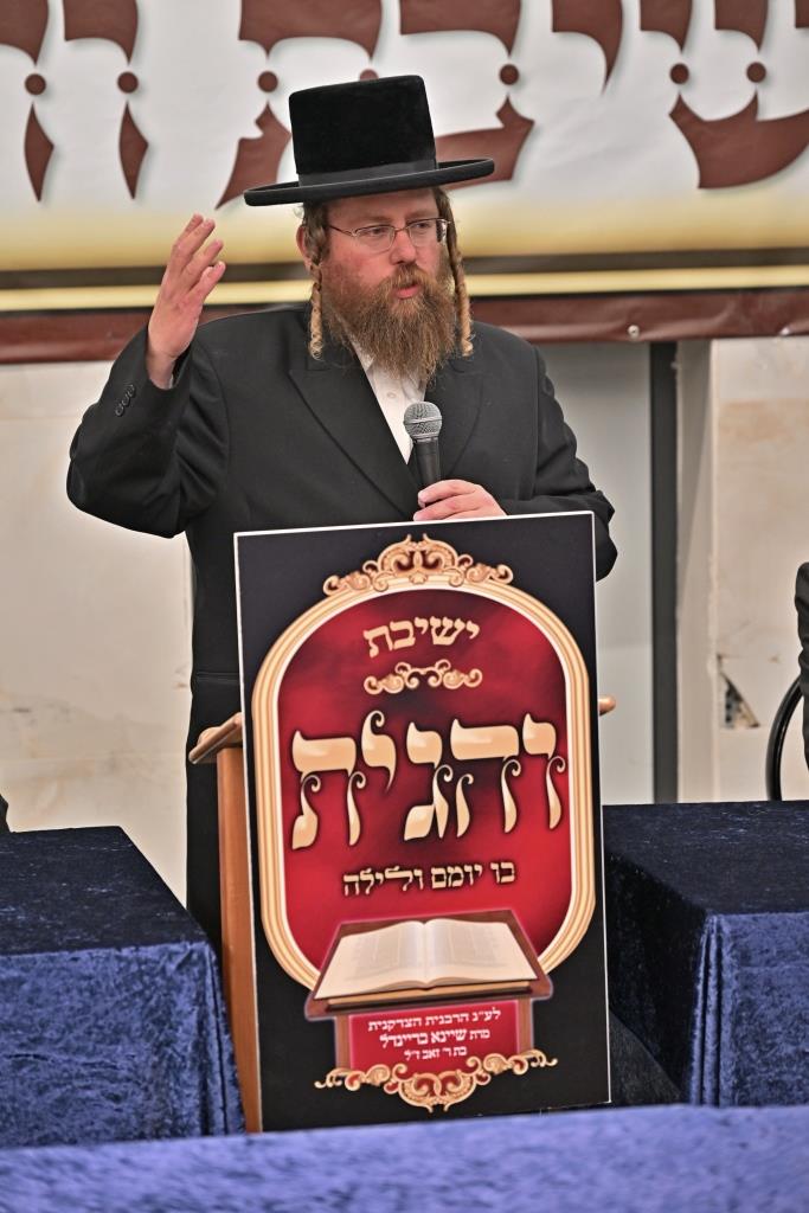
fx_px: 3437
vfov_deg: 20.0
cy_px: 606
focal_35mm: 102
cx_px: 404
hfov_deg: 13.4
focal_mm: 102
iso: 1000
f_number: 4
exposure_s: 1/160
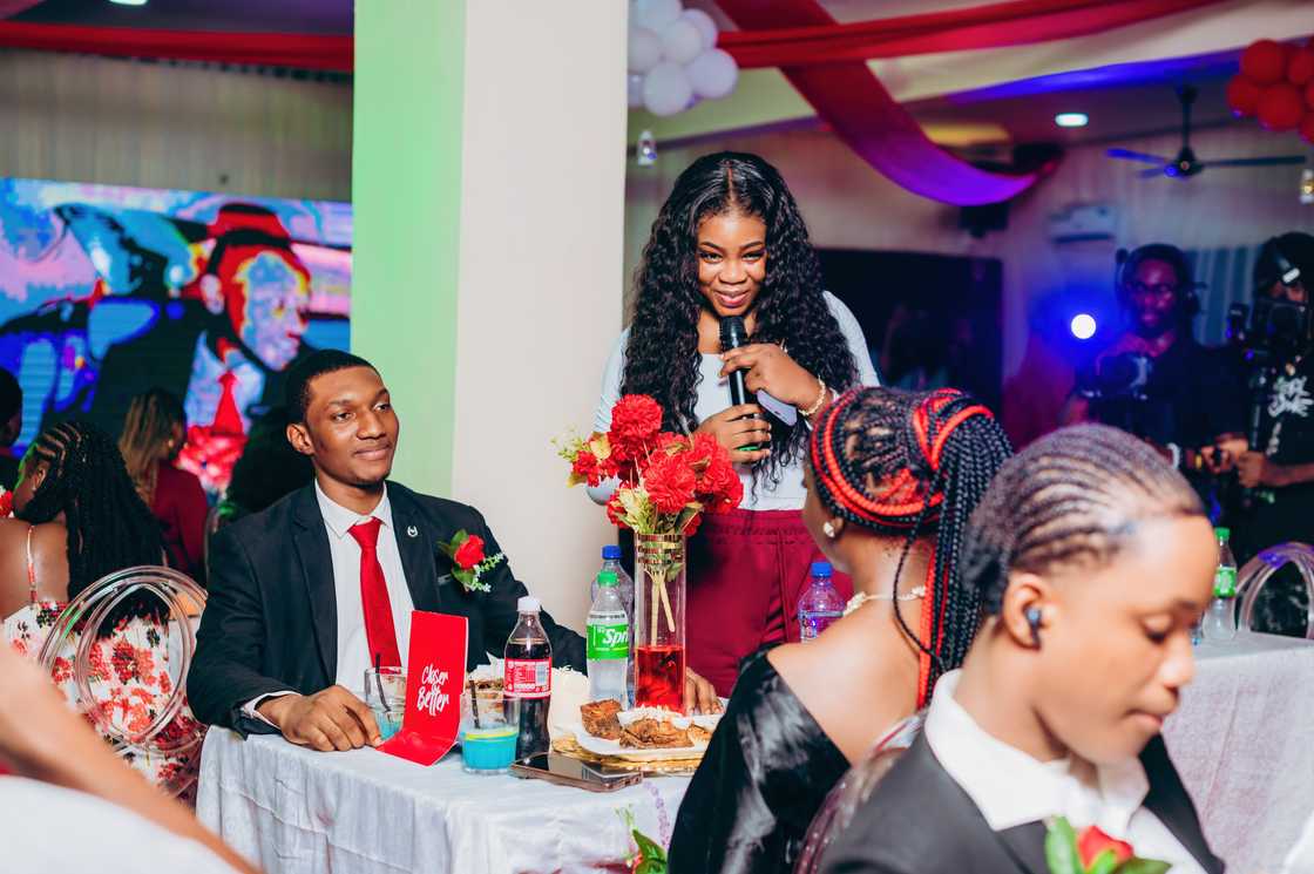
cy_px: 437
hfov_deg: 39.6
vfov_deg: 27.0
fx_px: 1824
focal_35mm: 50
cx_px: 657
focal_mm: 50
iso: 200
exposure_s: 1/200
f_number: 3.2
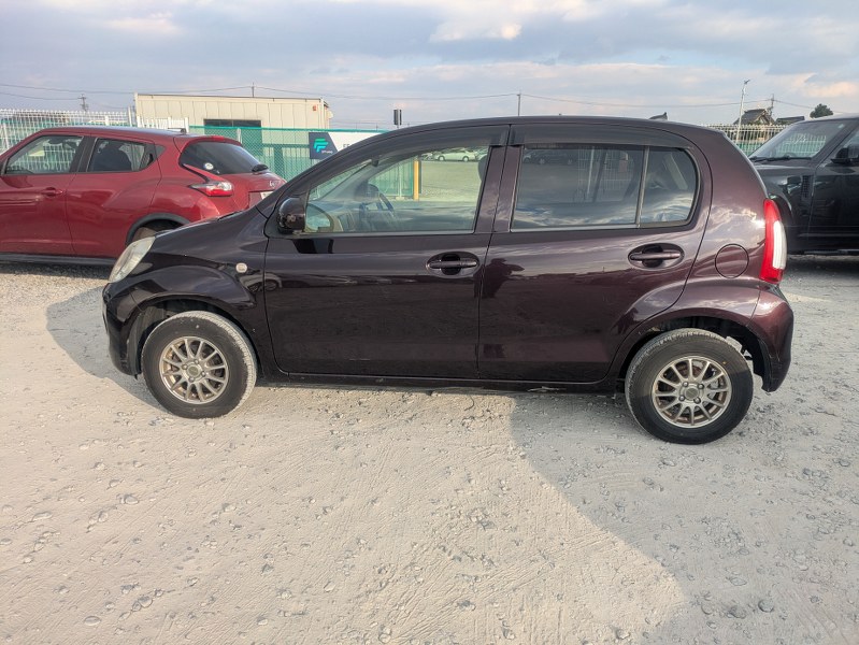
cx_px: 430
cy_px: 322
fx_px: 621
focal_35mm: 25
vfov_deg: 54.9
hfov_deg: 69.4
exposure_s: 1/748
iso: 58
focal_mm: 5.43
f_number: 1.89
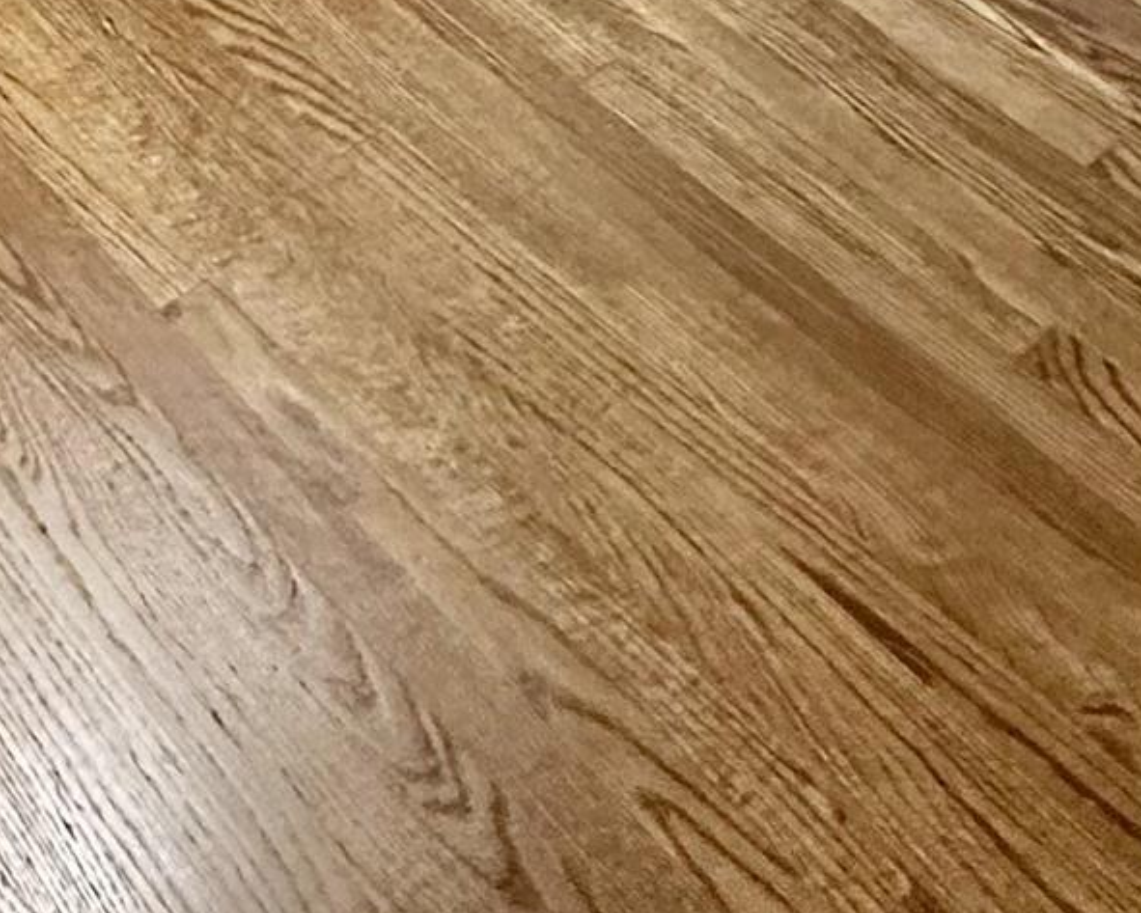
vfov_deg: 14.5
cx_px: 145
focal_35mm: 71
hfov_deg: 26.0
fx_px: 2398
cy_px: -1262
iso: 200
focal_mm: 2.22
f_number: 2.2
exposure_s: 1/60
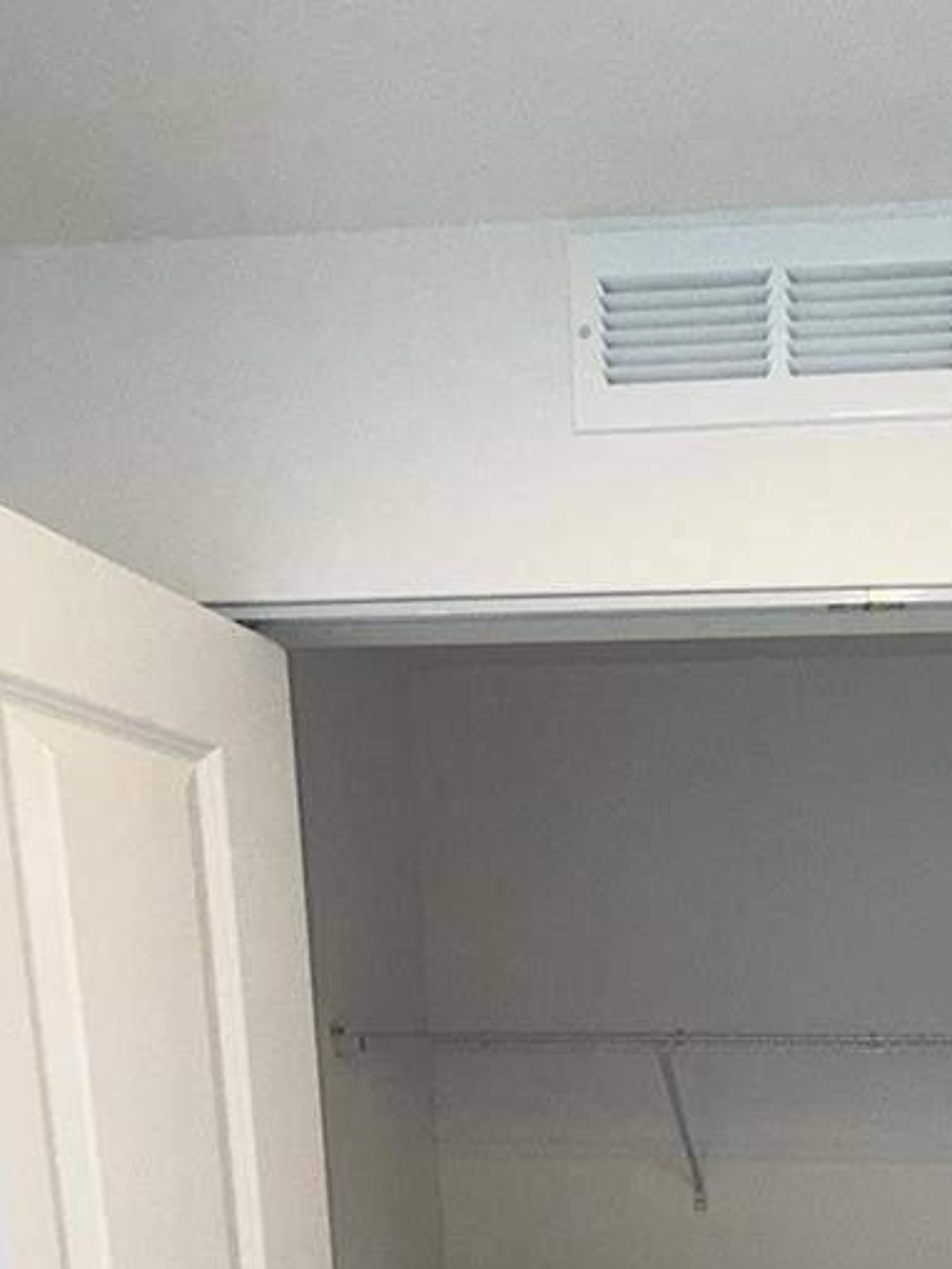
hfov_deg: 40.7
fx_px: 1210
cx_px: 795
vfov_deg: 45.7
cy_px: 1296
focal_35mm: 33
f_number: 2.2
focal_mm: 2.22
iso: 100
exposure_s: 1/120
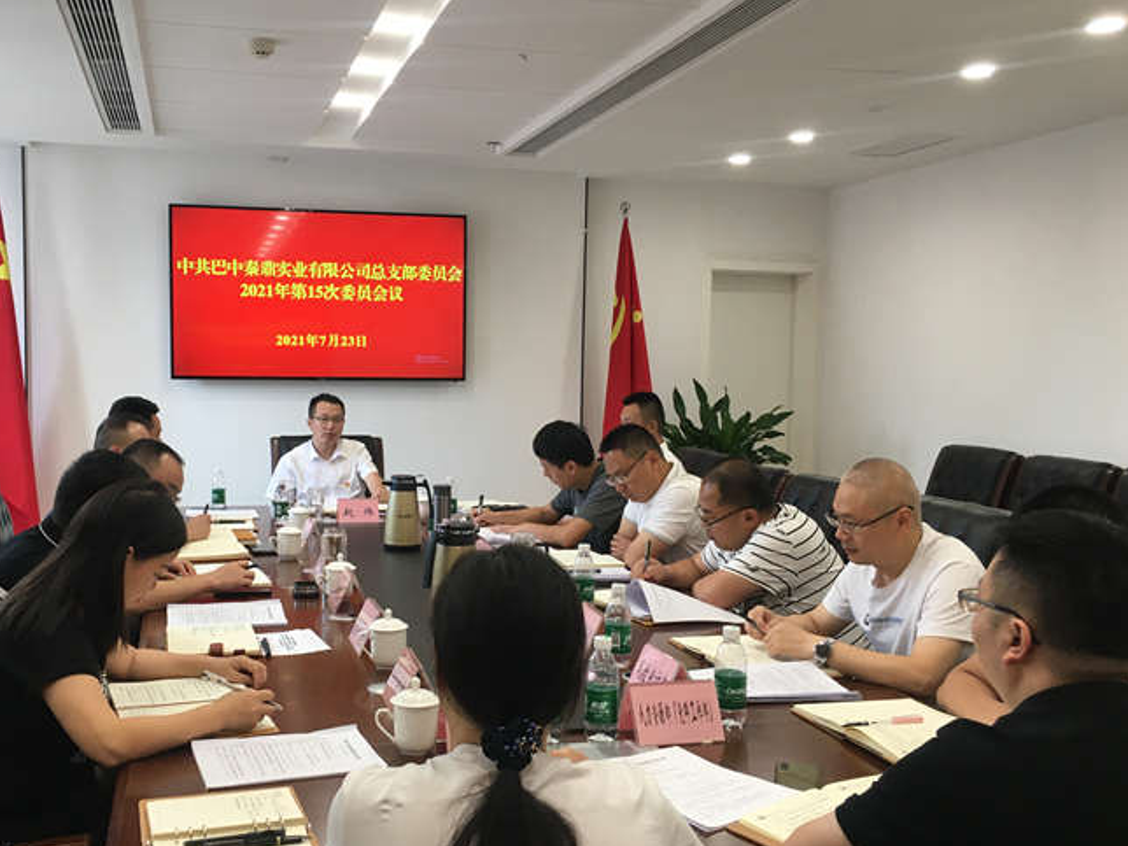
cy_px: 455
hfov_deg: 51.1
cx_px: 462
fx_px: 1173
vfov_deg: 39.6
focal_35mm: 36
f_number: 2.2
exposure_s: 1/33
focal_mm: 4.15
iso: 40
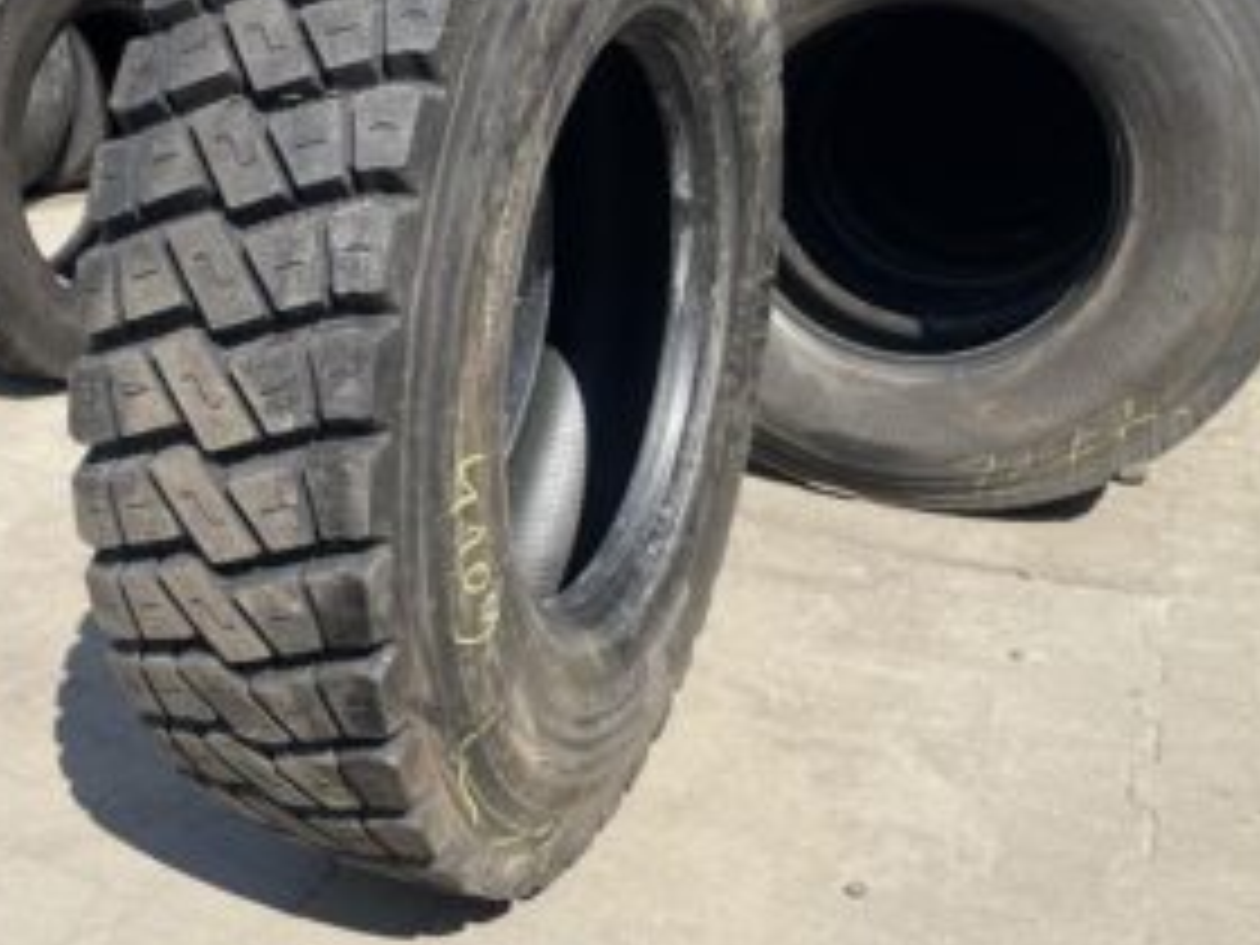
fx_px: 1456
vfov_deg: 35.6
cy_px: 313
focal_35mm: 40
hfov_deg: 45.3
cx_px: 328
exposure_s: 1/2020
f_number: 1.6
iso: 32
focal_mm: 4.2
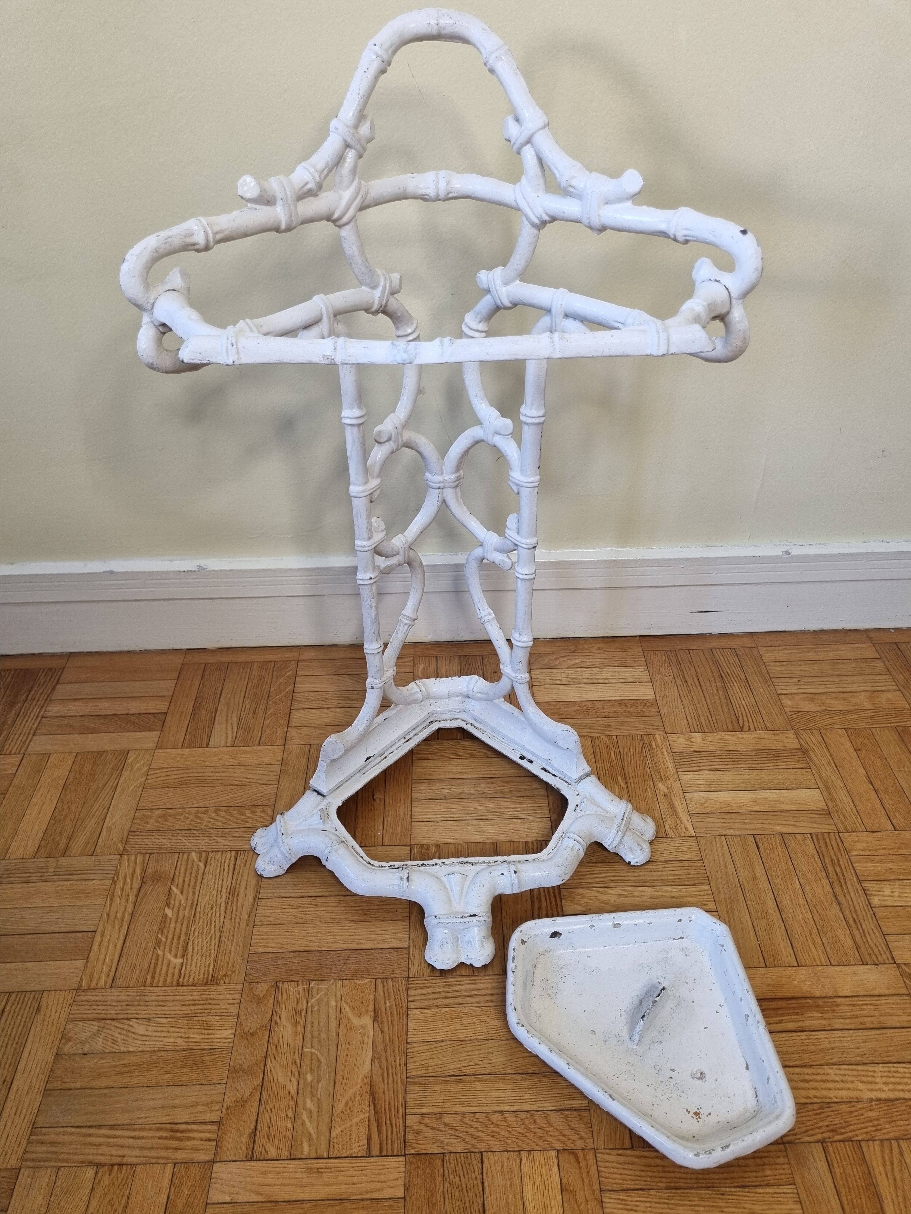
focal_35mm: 26
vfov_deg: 67.3
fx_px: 912
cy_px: 607
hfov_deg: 53.1
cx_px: 456
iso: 125
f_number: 1.8
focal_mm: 5.4
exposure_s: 1/100
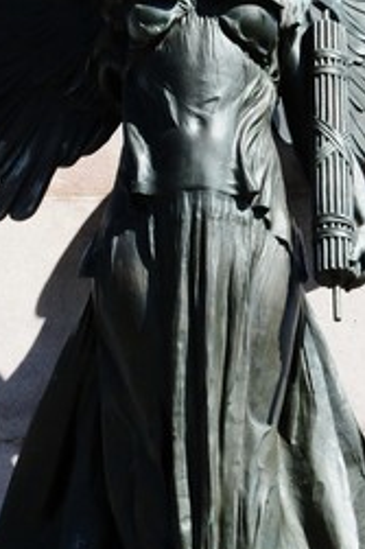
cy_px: 192
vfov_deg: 8.7
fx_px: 3609
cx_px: 226
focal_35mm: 237
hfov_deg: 5.8
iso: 1000
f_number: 11
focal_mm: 62
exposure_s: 1/800
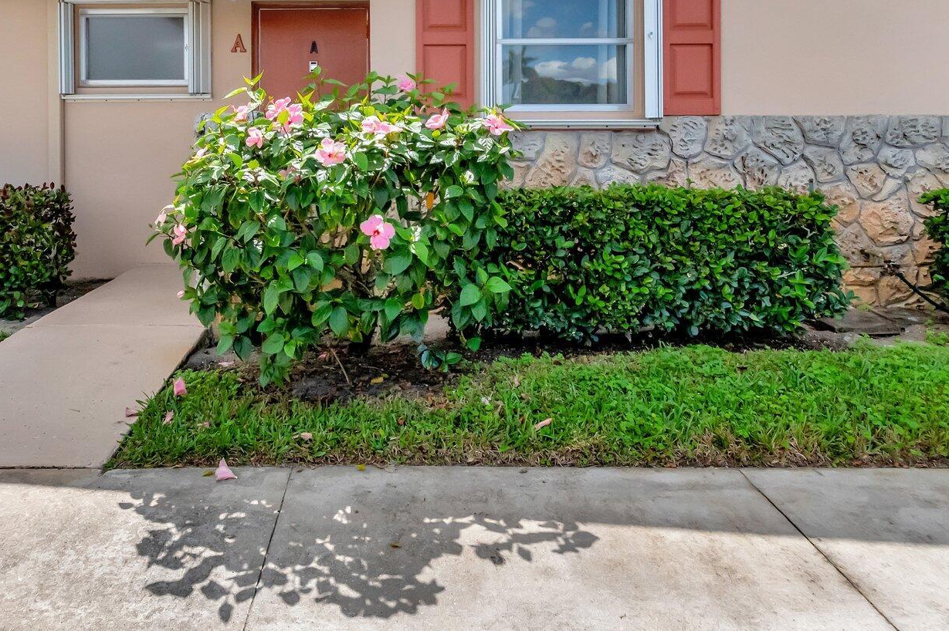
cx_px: 374
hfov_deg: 70.7
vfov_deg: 48.1
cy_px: 117
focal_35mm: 25
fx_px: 659
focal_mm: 10
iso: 640
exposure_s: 1/2000
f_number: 8
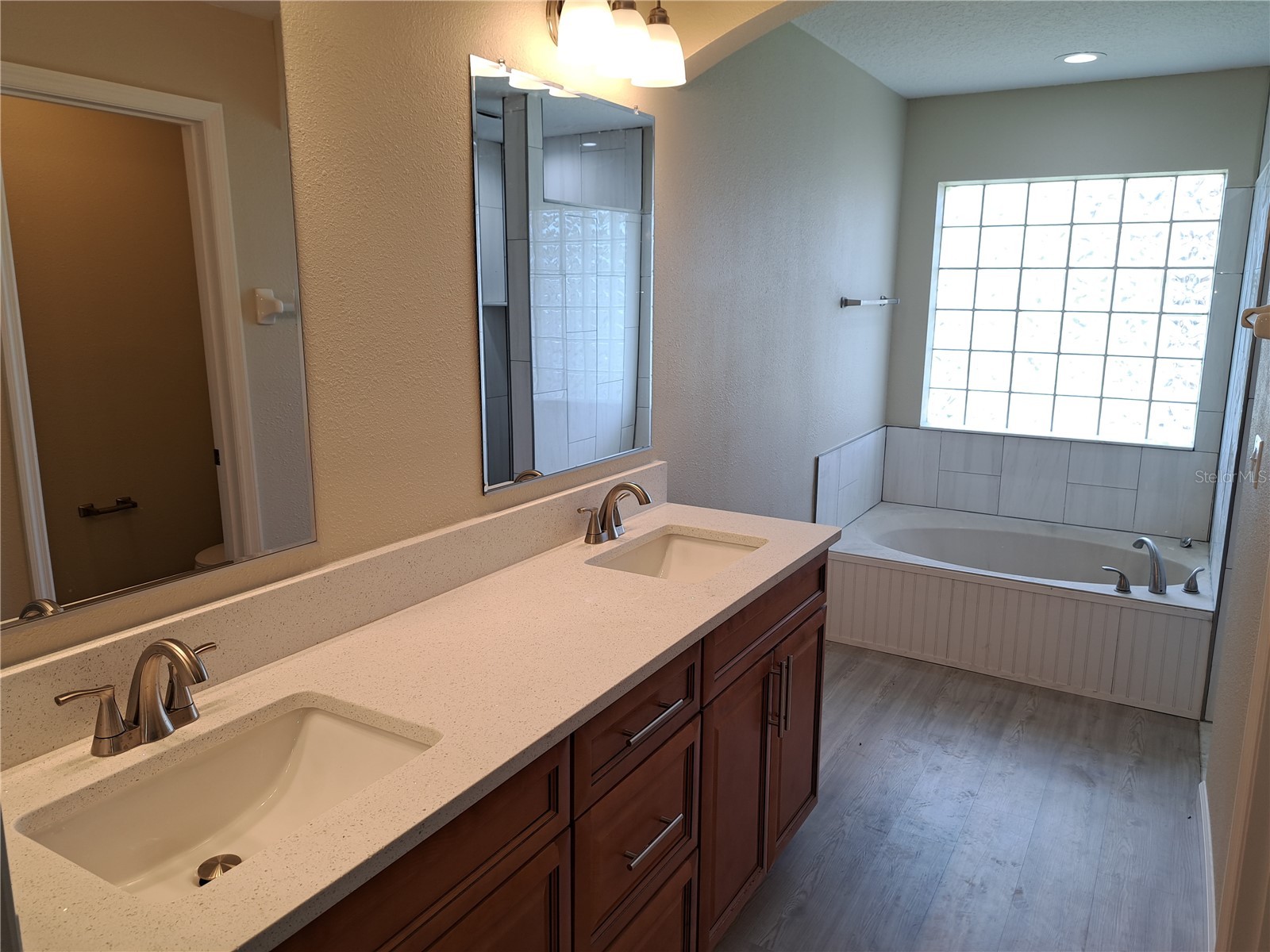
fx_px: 881
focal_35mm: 24
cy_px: 476
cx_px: 635
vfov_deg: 56.8
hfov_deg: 71.6
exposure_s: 1/60
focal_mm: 5.23
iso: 50
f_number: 1.8
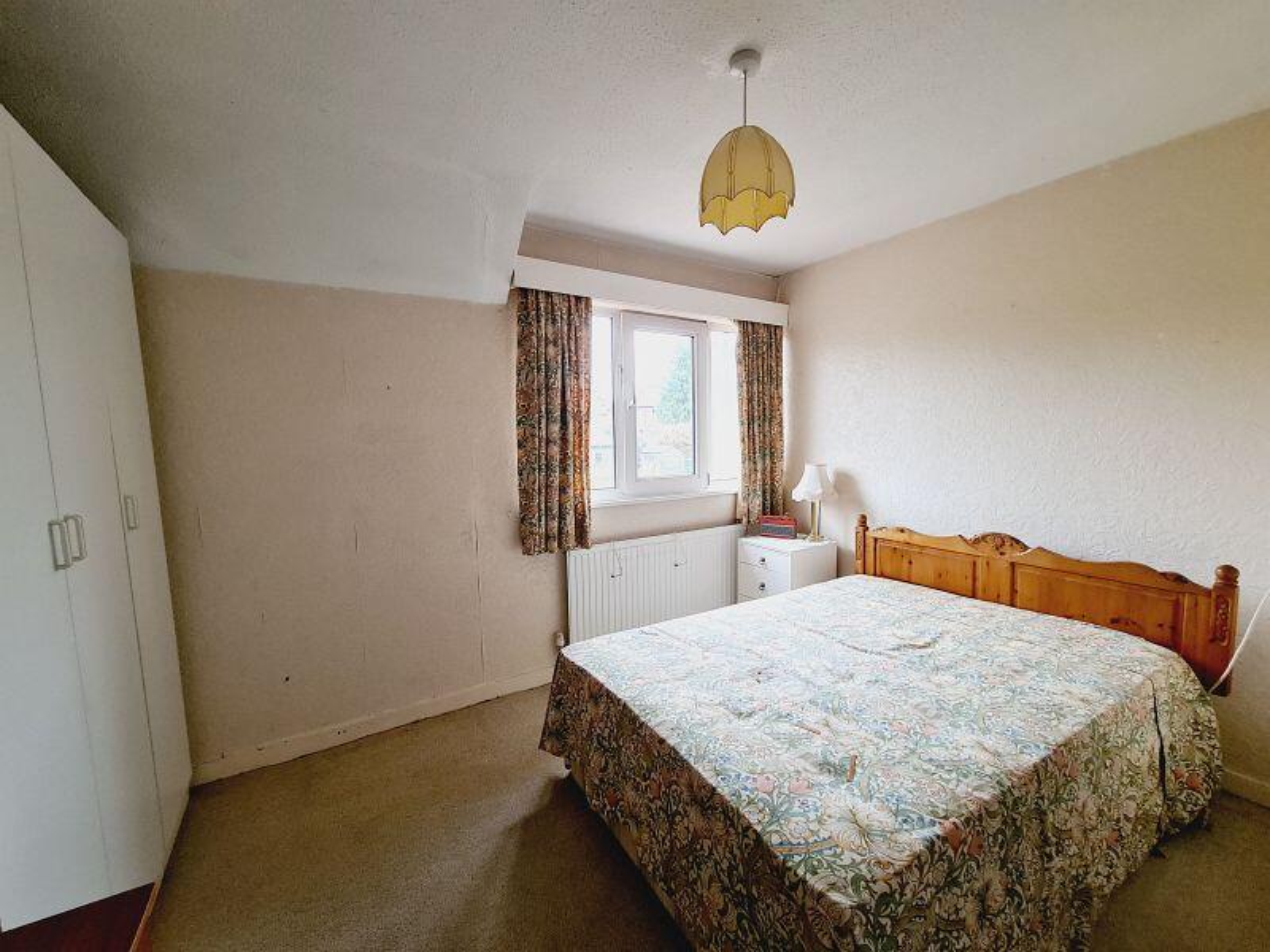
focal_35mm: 13
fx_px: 477
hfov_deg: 106.2
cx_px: 635
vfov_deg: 89.9
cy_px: 476
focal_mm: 2.2
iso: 250
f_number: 2.2
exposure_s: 1/50
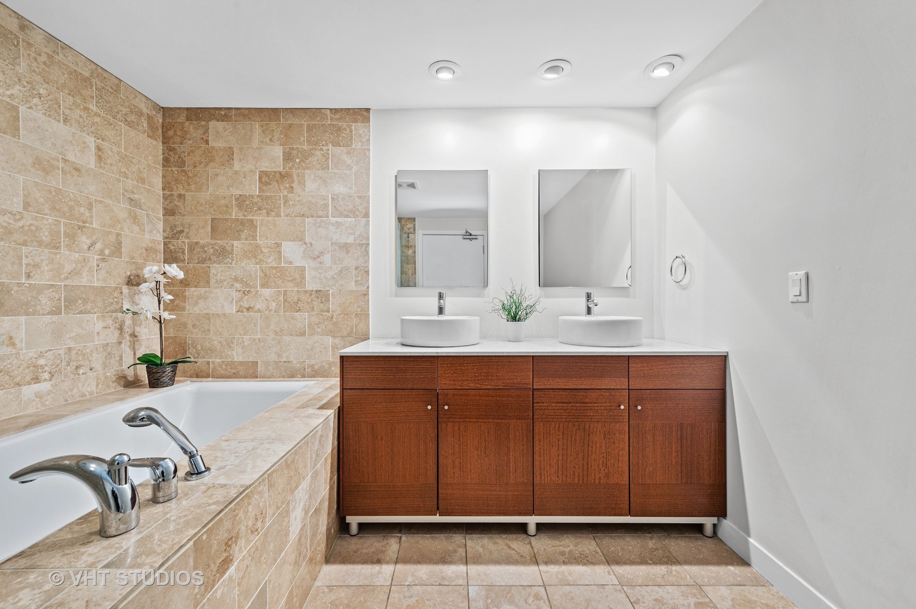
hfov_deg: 104.3
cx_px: 458
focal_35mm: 14
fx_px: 356
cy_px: 304
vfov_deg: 81.1
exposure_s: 6
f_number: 9
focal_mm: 14
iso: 100
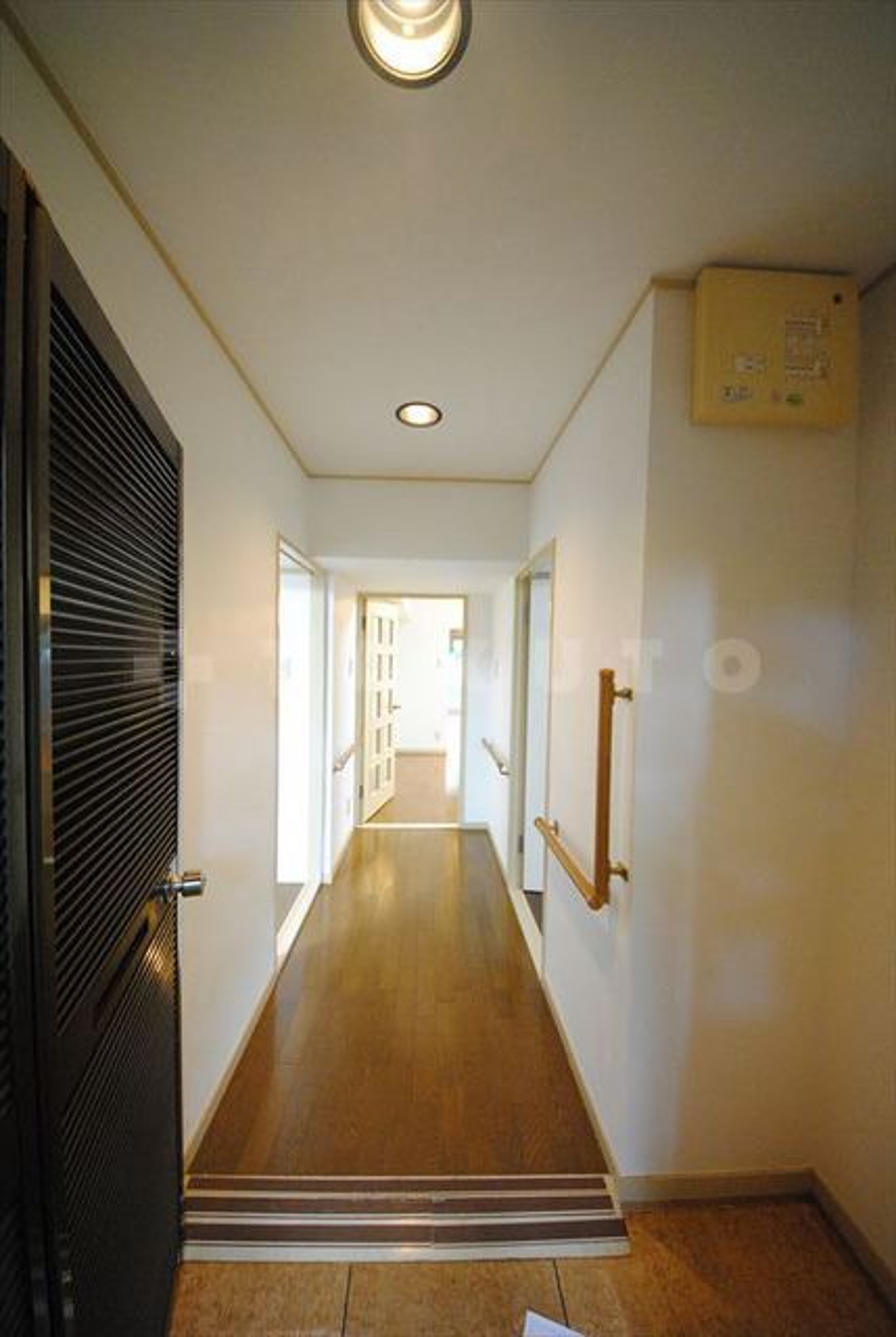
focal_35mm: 12
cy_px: 668
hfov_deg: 90.2
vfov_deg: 112.5
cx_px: 448
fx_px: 446
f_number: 4.5
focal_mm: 8
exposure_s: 1/20
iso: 1600
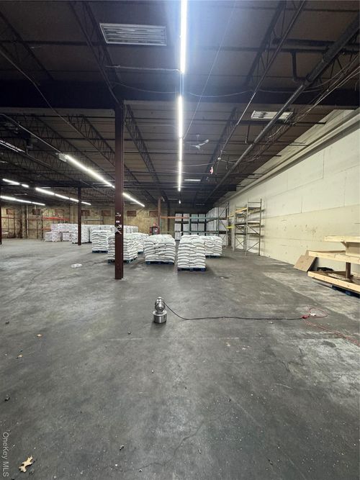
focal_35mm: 14
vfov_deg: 102.1
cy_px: 240
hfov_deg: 85.7
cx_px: 180
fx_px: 194
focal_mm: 2.22
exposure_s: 1/60
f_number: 2.2
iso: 500
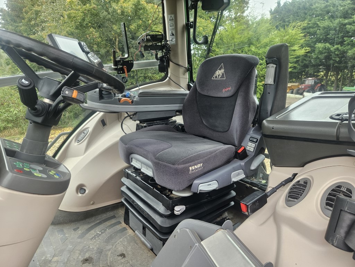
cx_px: 178
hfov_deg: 73.9
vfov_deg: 58.9
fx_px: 236
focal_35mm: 23
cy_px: 134
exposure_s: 1/180
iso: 125
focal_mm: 5.4
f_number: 1.8
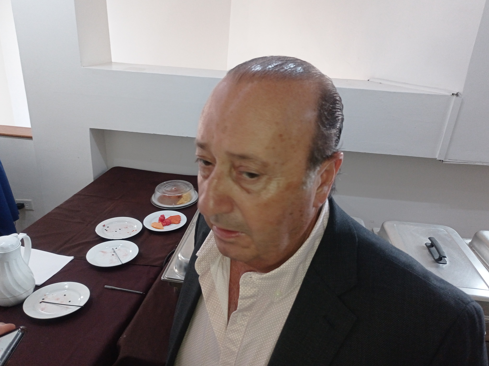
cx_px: 251
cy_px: 182
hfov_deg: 60.0
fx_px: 423
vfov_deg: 46.7
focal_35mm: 30
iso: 234
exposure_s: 1/40
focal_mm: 4.7
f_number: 1.79
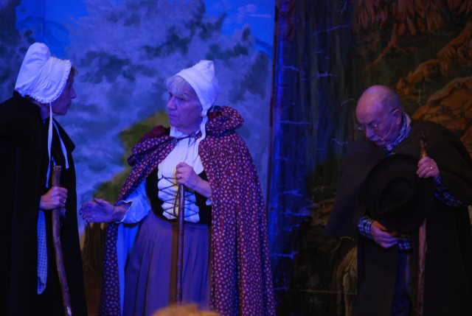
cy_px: 158
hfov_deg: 11.8
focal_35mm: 174
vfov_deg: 7.9
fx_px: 2285
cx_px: 236
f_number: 4.8
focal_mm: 116
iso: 800
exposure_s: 1/50
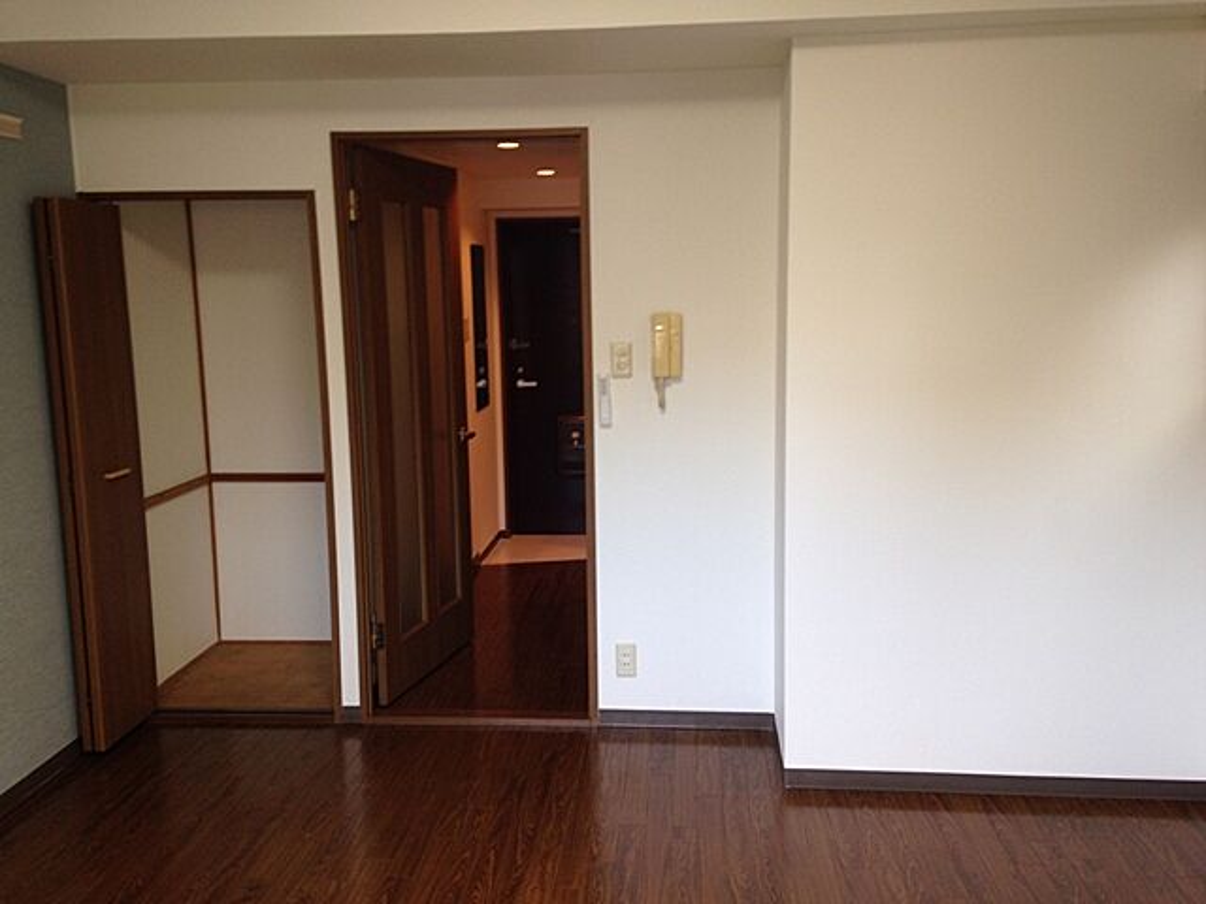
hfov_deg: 55.4
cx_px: 603
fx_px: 1150
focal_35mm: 33
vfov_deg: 42.9
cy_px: 452
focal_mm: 4.12
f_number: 2.4
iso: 50
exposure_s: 1/24
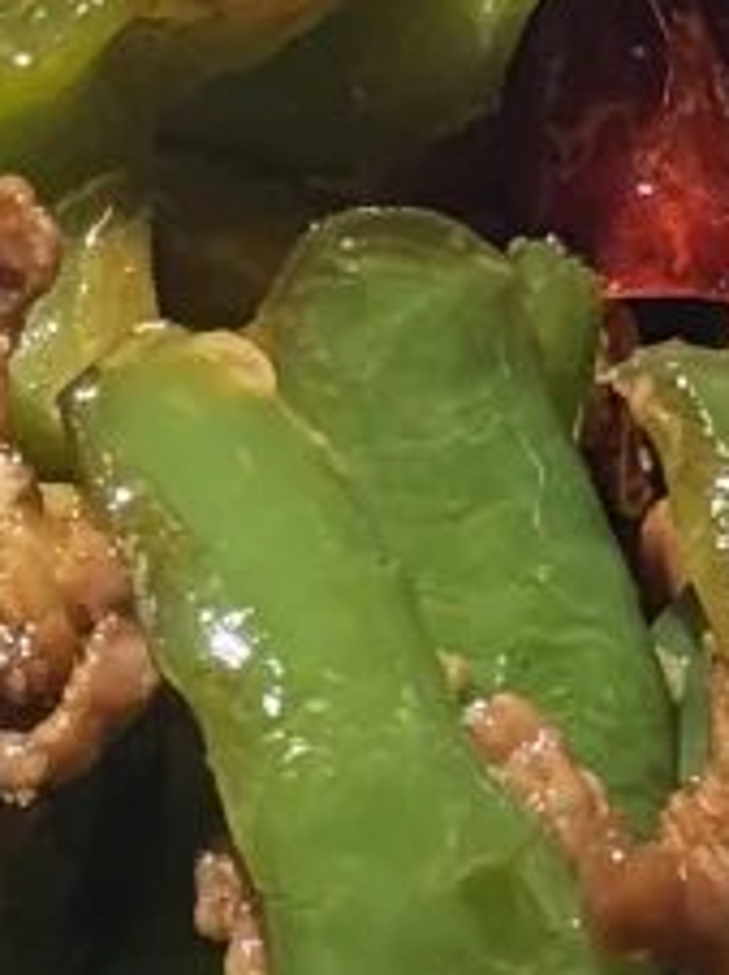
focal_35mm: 306
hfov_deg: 4.8
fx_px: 8609
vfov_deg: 6.5
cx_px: 384
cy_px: 121
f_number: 1.78
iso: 400
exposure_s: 1/33
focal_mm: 6.76
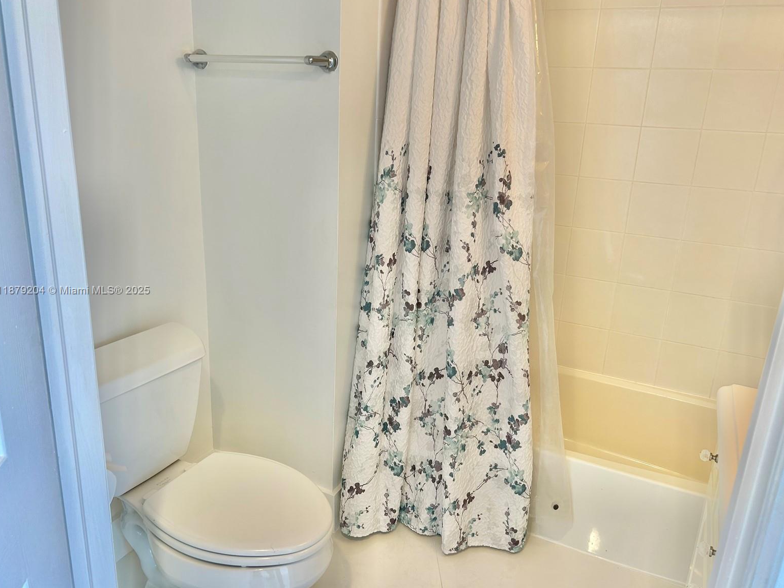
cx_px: 394
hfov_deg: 65.3
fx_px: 612
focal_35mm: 27
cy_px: 291
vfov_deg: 51.4
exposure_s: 1/120
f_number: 1.5
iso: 50
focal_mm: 5.7
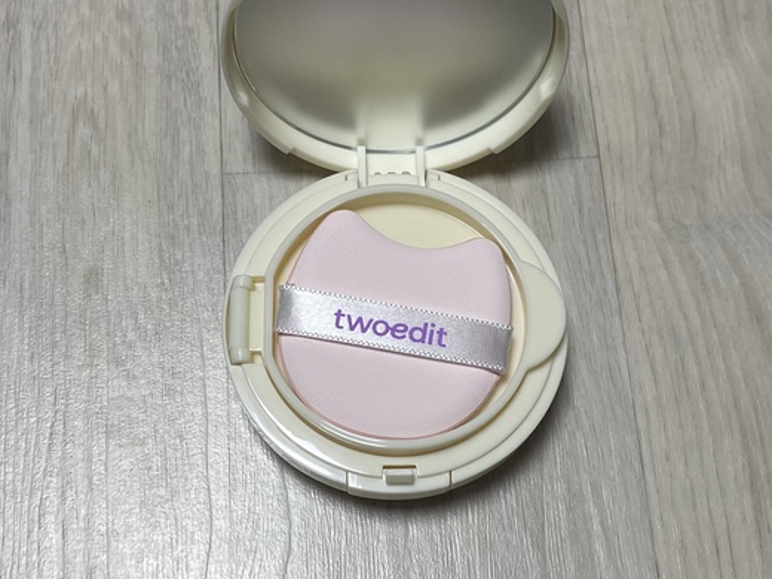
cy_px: 290
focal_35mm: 30
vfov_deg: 46.8
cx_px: 396
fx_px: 669
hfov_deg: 60.0
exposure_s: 1/120
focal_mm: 4.2
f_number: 1.6
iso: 80
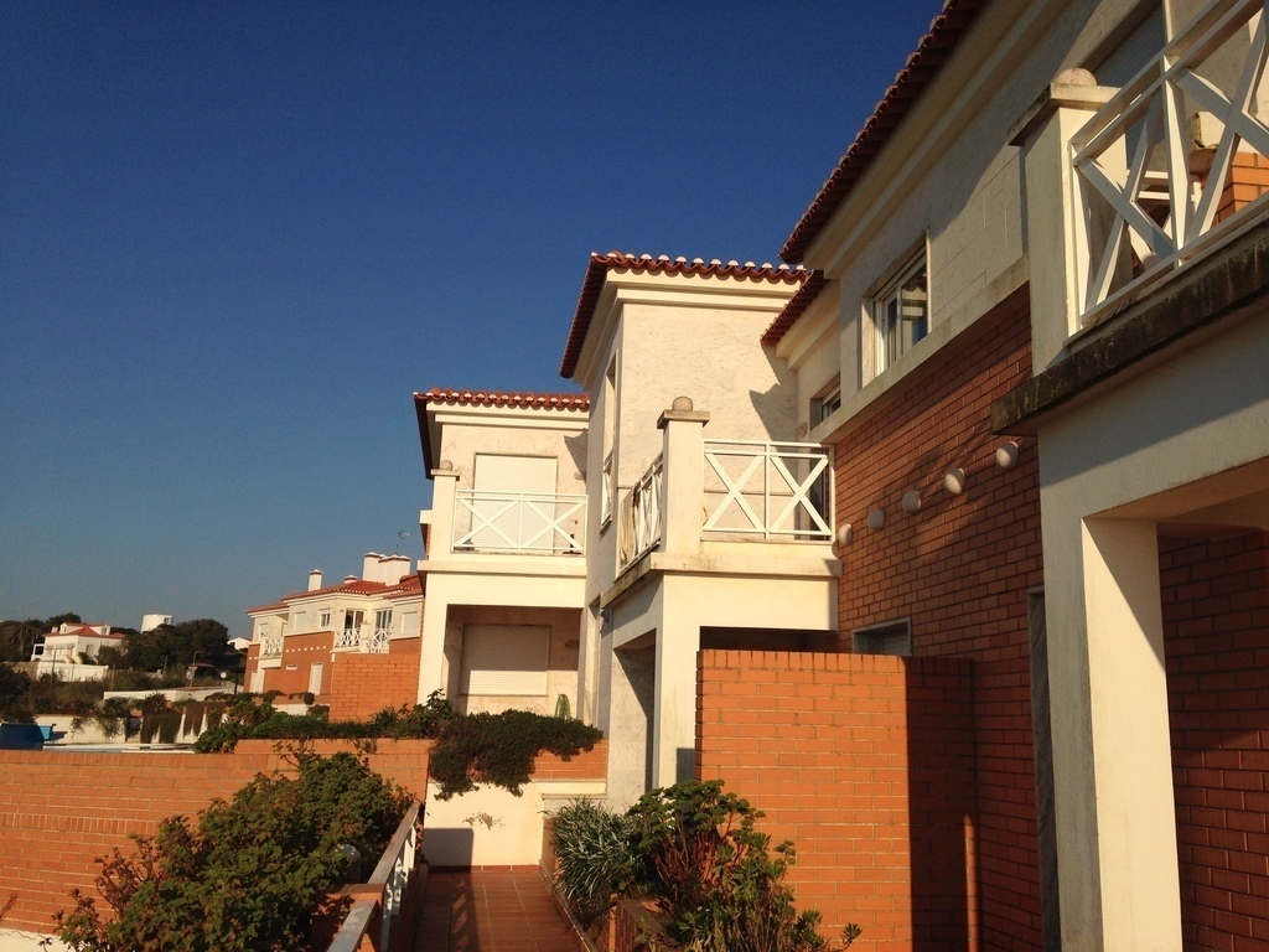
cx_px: 634
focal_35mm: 33
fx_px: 1210
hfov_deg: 55.4
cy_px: 476
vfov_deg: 42.9
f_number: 2.4
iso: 50
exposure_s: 1/4184
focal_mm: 4.12
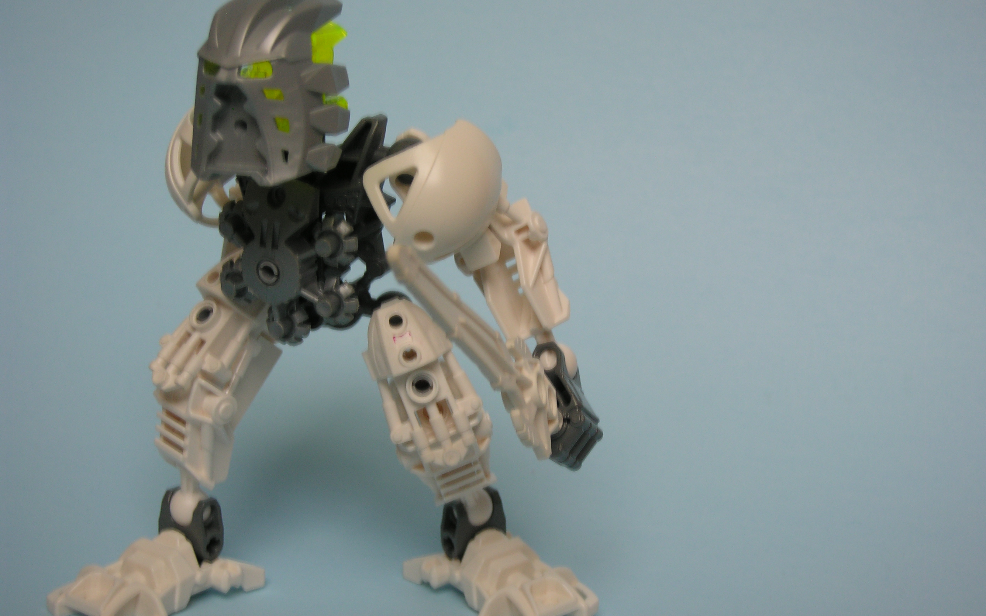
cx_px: 492
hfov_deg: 41.8
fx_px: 1290
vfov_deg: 26.9
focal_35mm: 48
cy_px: 339
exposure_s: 1/4.1
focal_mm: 11.5
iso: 50
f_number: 3.4
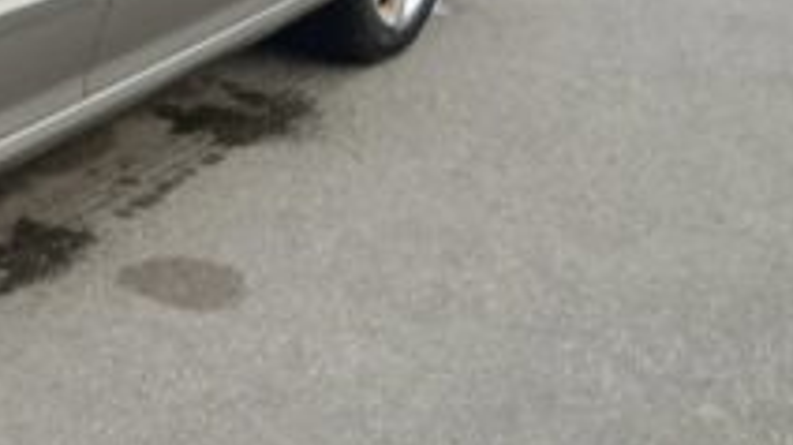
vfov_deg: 11.5
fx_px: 2165
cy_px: -60
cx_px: -456
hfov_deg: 18.1
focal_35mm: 103
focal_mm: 4.6
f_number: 2
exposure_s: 1/50
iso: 32
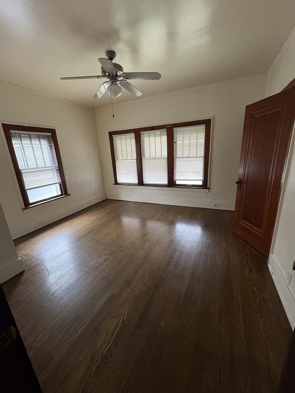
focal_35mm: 14
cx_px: 148
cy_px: 196
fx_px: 159
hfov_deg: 85.7
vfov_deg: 102.1
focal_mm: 2.22
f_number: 2.2
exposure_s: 1/60
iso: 500
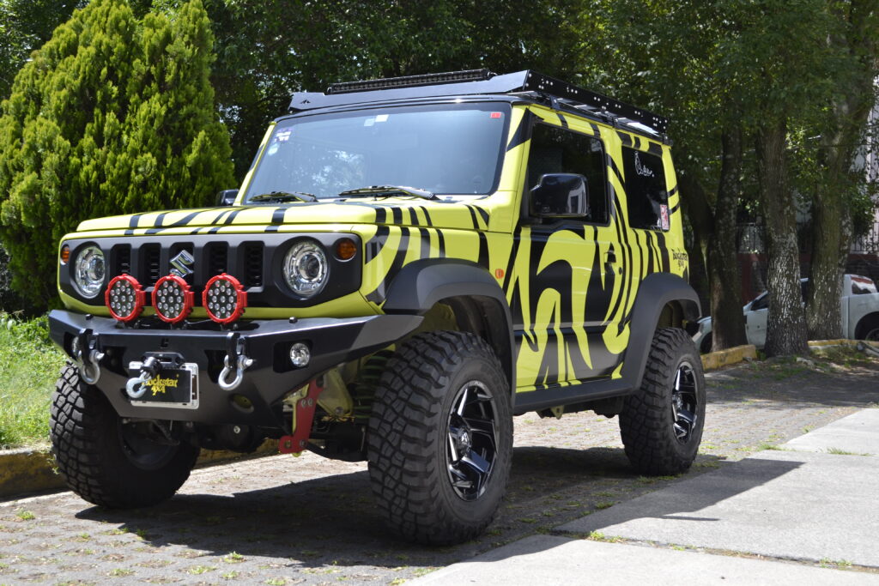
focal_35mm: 48
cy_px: 293
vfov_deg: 28.1
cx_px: 440
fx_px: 1172
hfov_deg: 41.1
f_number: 5.6
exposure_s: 1/160
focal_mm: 32
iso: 100
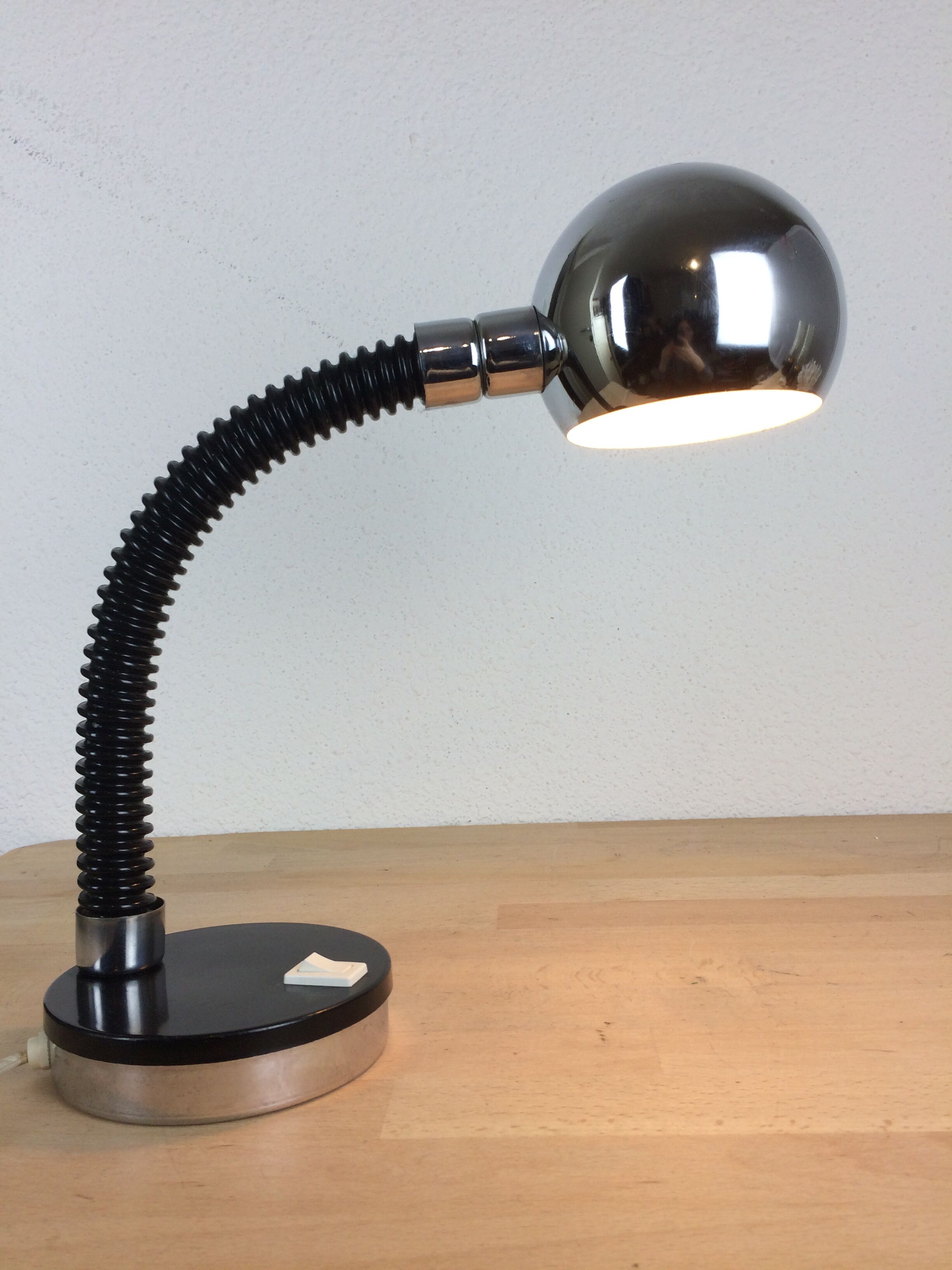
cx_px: 476
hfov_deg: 48.2
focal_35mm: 29
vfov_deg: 61.7
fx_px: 1063
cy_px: 635
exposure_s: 1/100
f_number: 2.2
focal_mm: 4.15
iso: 50
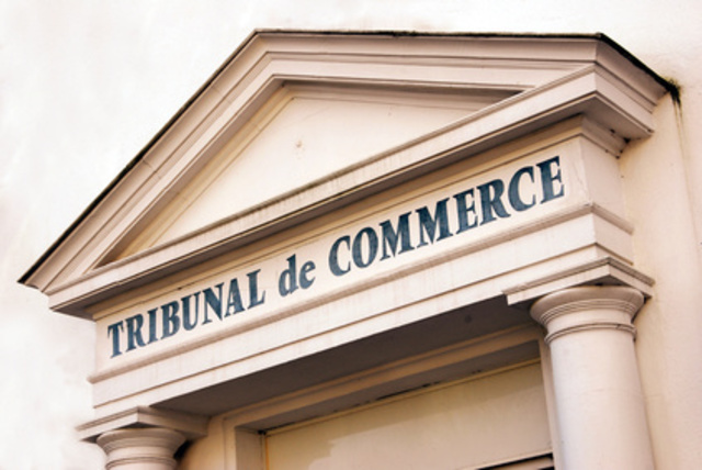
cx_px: 351
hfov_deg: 29.8
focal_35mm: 68
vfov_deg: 20.2
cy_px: 235
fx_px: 1317
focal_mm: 45
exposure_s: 1/90
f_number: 13
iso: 200
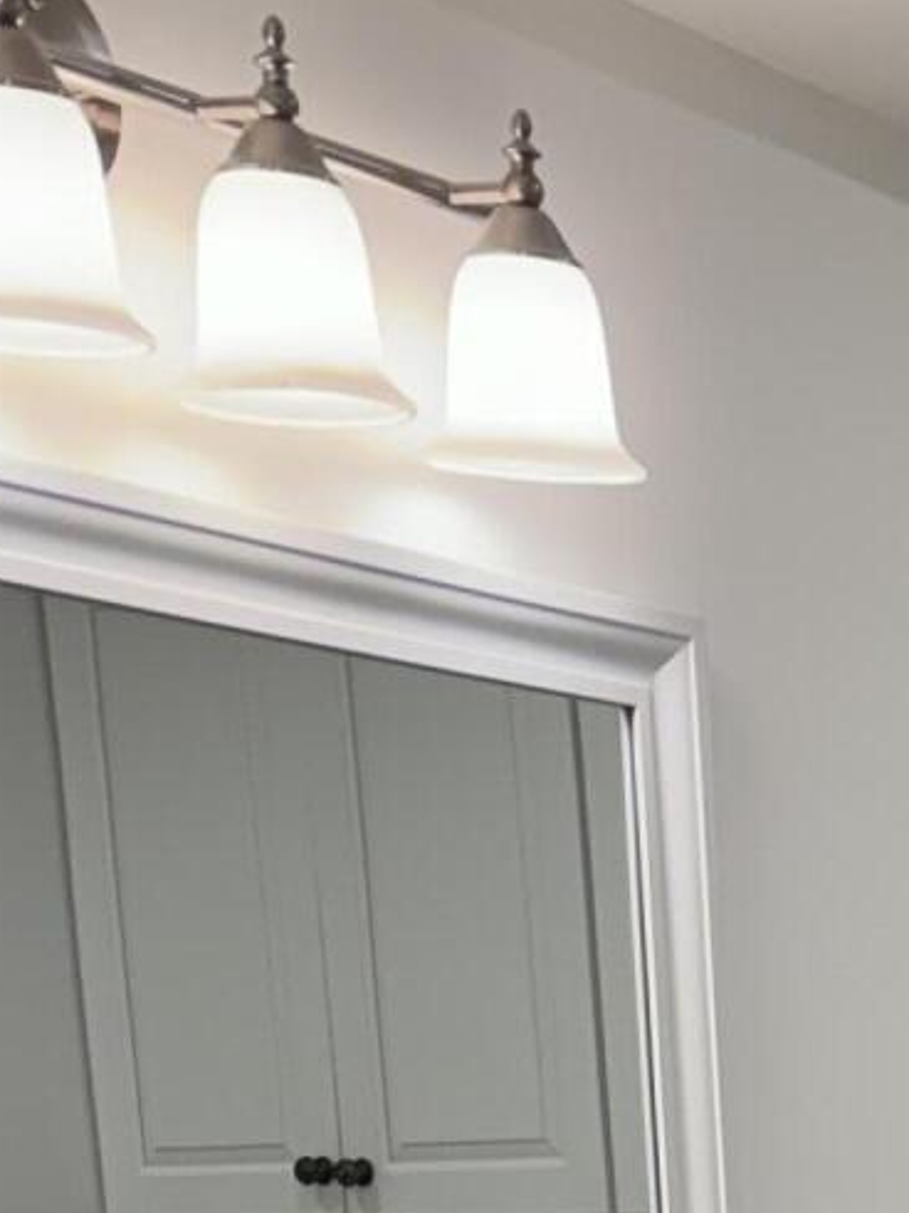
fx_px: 3713
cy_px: 1986
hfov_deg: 12.6
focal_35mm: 106
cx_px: 1697
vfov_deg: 16.4
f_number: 1.6
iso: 64
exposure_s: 1/120
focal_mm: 5.96
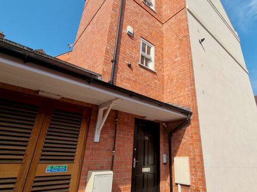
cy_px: 91
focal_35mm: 19
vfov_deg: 68.6
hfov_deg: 84.1
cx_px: 148
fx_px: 141
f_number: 2.2
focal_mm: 2.2
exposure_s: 1/1880
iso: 50
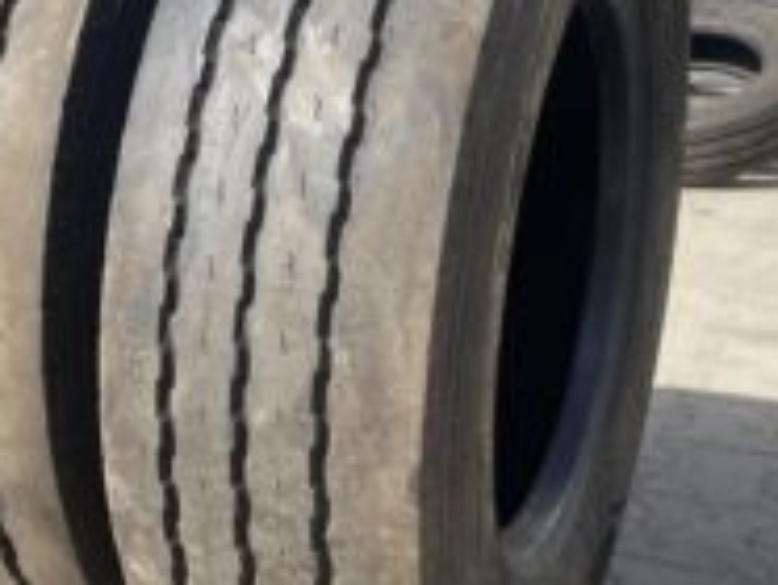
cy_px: 261
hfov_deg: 31.7
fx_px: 1350
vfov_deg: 24.5
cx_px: 222
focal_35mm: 60
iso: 32
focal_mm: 4.2
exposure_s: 1/2053
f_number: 1.6
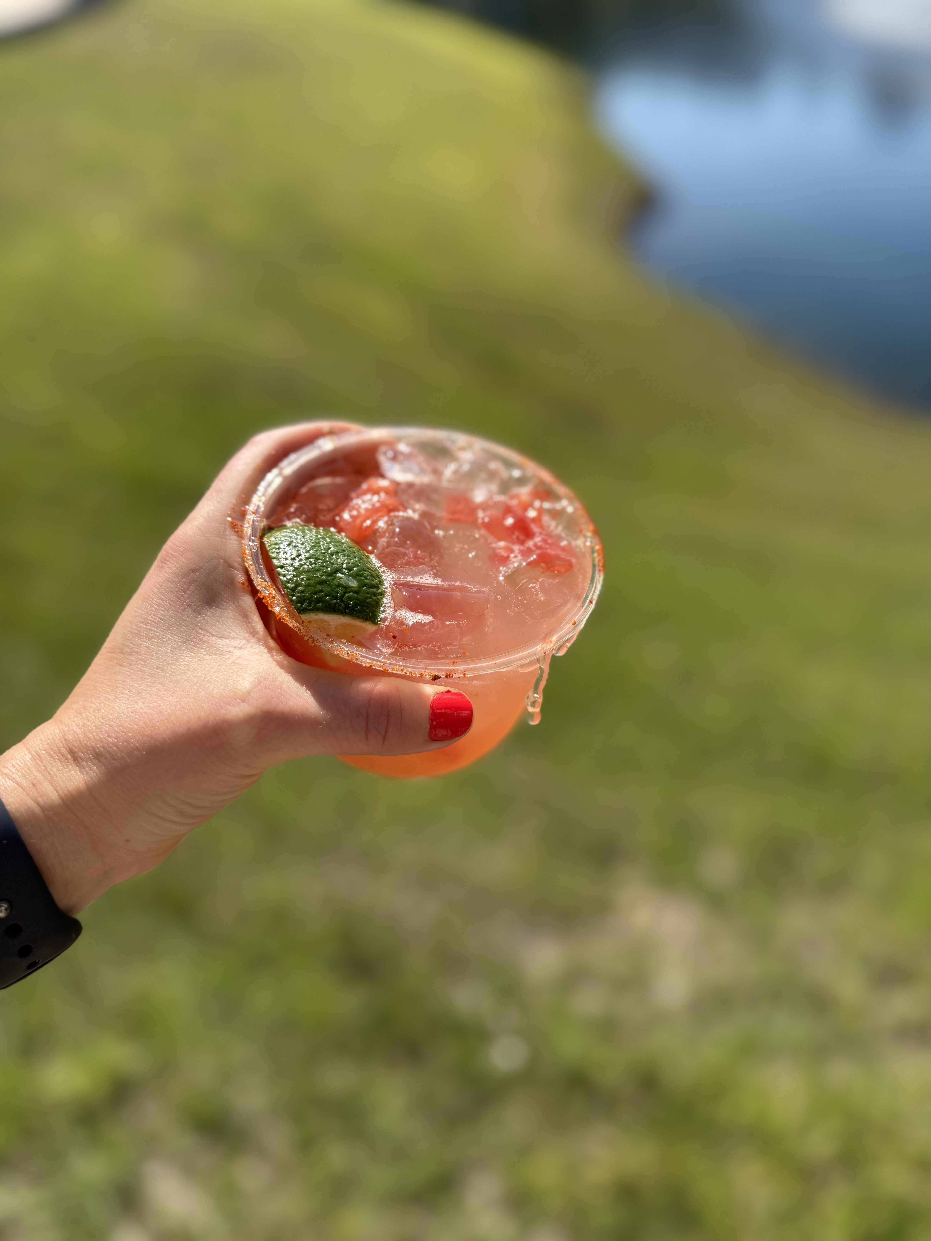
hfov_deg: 56.8
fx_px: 861
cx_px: 466
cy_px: 620
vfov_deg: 71.6
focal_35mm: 24
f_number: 1.78
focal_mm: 6.76
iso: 80
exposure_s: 1/3584
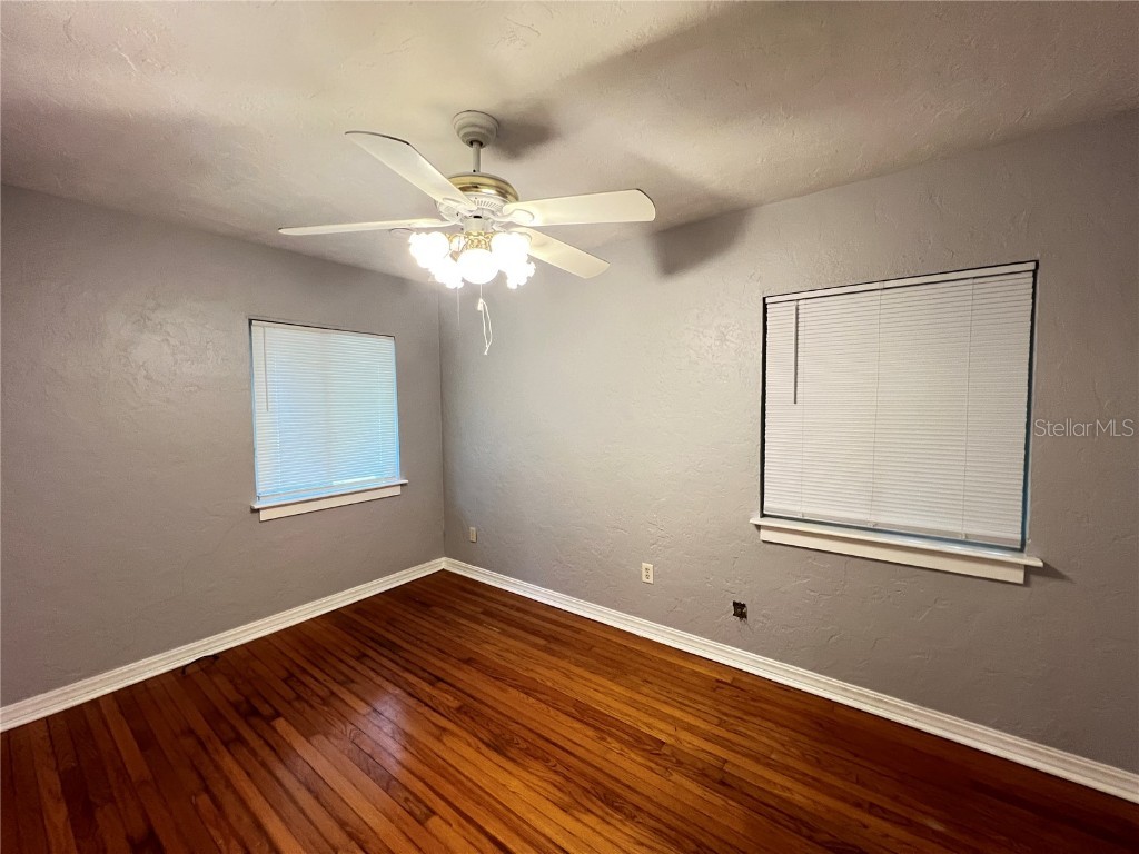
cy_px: 427
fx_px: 428
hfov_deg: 106.2
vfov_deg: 89.9
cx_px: 570
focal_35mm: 13
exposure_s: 1/60
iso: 400
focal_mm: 1.57
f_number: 1.8
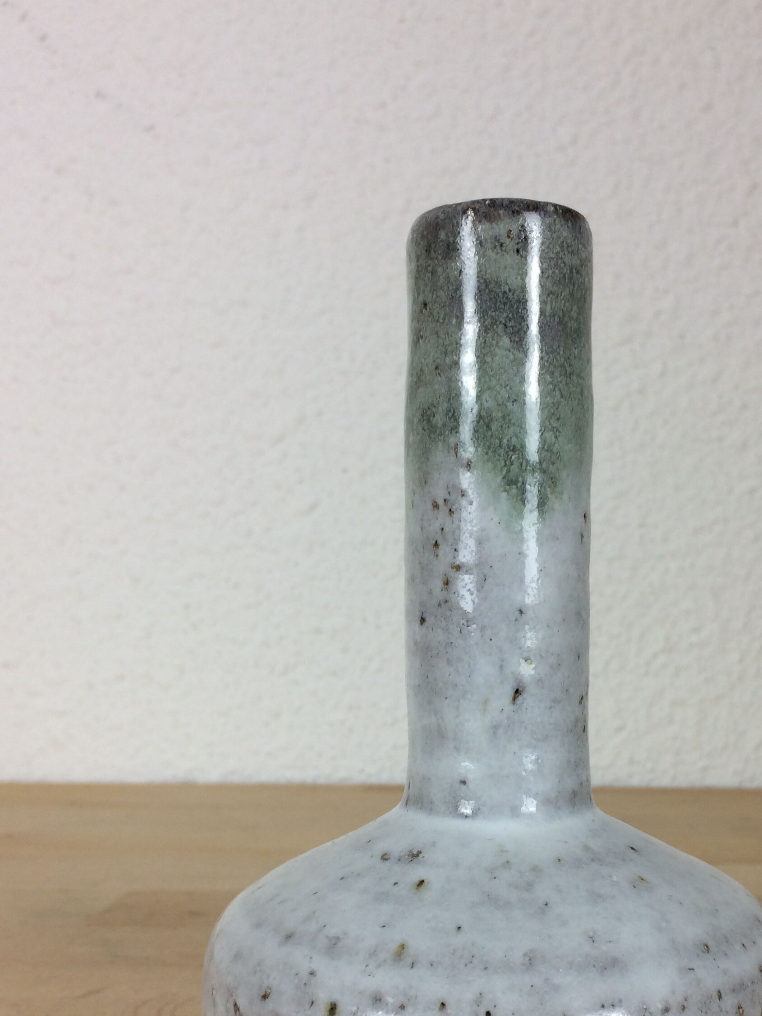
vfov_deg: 44.0
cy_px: 698
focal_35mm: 42
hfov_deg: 34.1
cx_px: 495
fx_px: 1233
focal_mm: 4.15
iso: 40
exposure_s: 1/50
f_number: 2.2
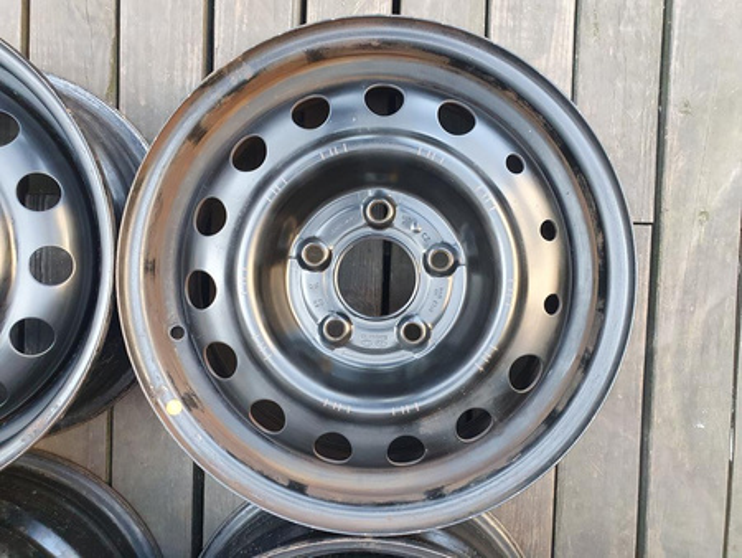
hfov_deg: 67.3
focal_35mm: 26
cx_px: 371
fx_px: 558
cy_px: 279
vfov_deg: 53.1
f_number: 2.4
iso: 200
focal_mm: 4.32
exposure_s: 1/100
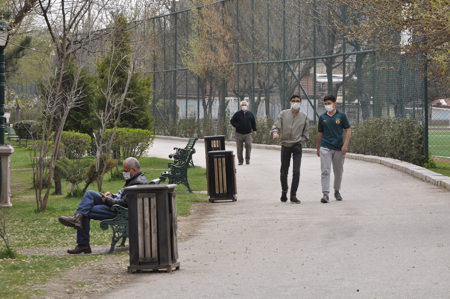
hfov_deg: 10.6
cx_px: 225
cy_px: 150
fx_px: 2435
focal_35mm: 195
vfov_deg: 7.0
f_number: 8
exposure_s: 1/125
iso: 320
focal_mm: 130
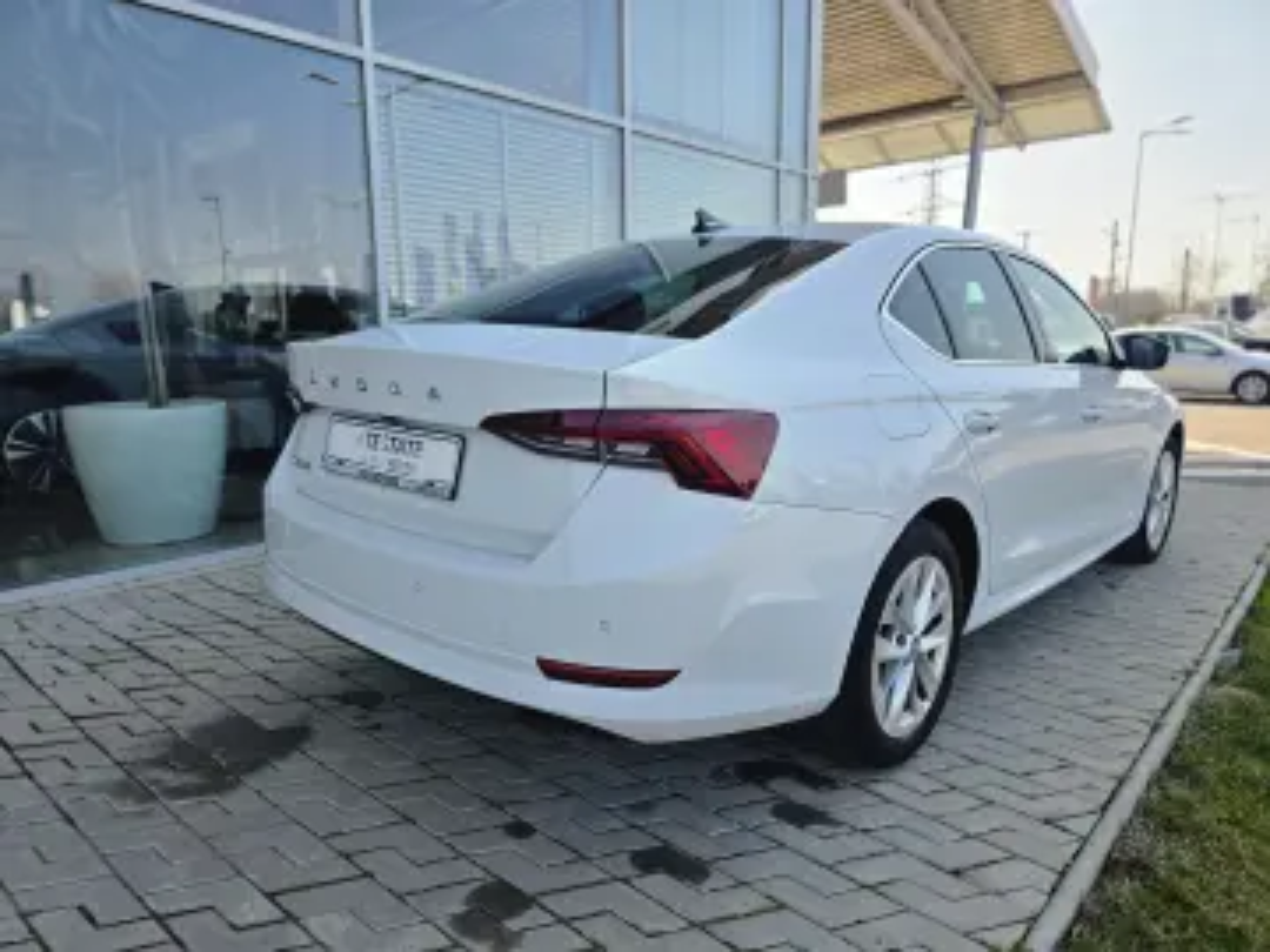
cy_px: 476
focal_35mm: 23
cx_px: 635
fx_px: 844
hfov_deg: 73.9
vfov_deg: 58.9
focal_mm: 6.3
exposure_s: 1/3788
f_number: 1.7
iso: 80
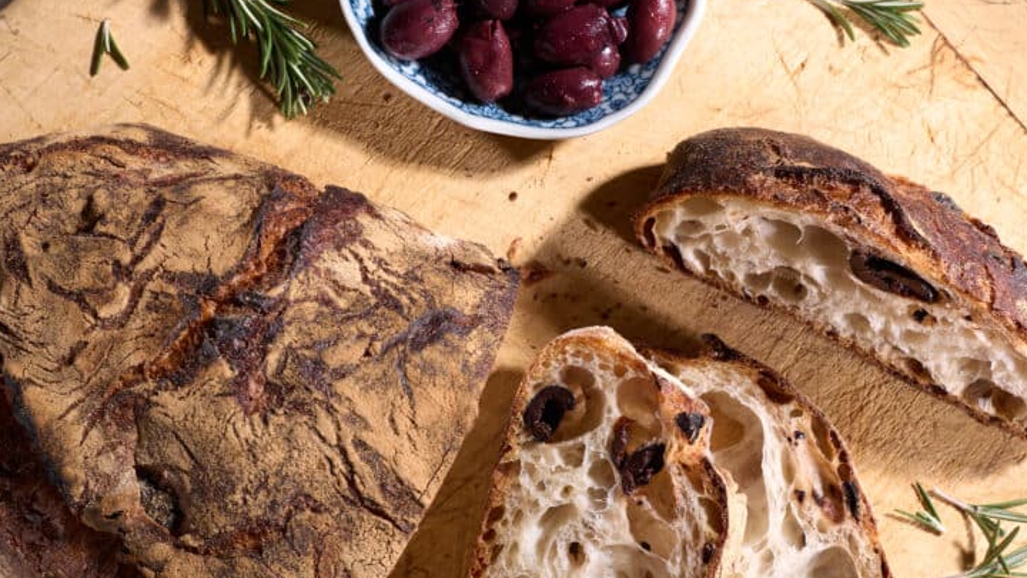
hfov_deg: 31.4
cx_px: 511
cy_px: 417
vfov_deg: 17.9
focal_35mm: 67
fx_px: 1825
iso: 200
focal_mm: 48
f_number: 10
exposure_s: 1/125
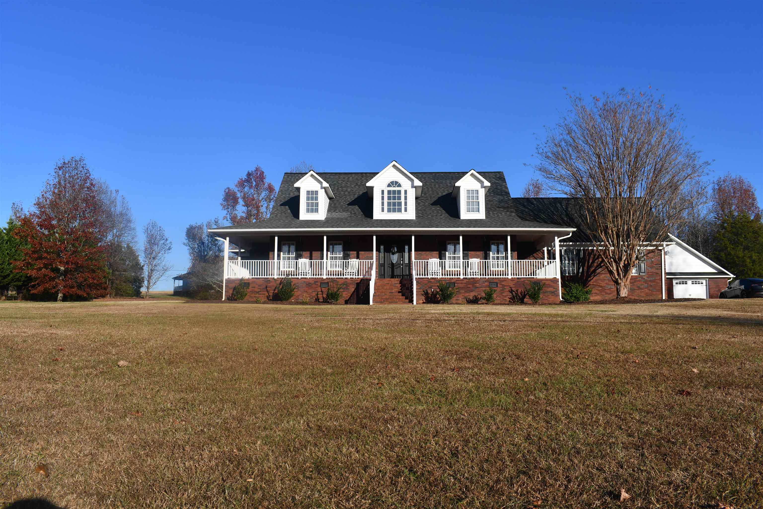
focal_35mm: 30
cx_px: 382
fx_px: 636
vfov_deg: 43.6
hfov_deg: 61.9
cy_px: 254
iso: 100
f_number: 9
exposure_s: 1/320
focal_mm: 20
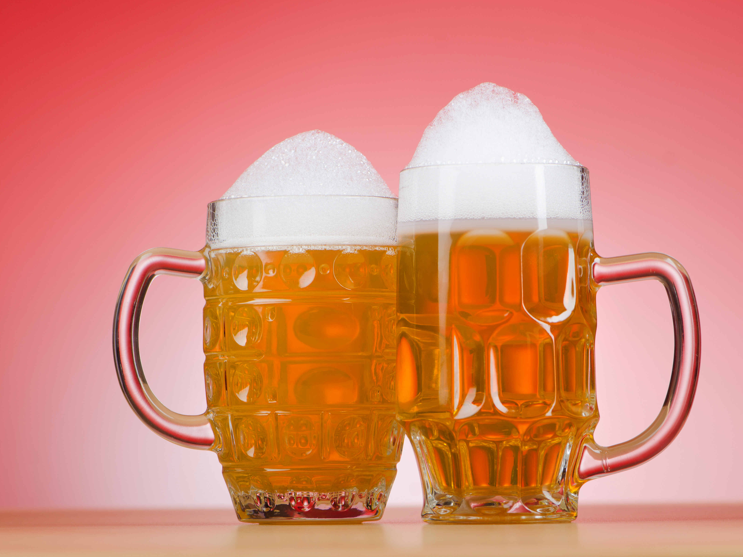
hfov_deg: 11.5
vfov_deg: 8.7
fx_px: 3682
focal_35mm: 172
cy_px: 278
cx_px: 394
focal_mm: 105
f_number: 8
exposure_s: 1/200
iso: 100
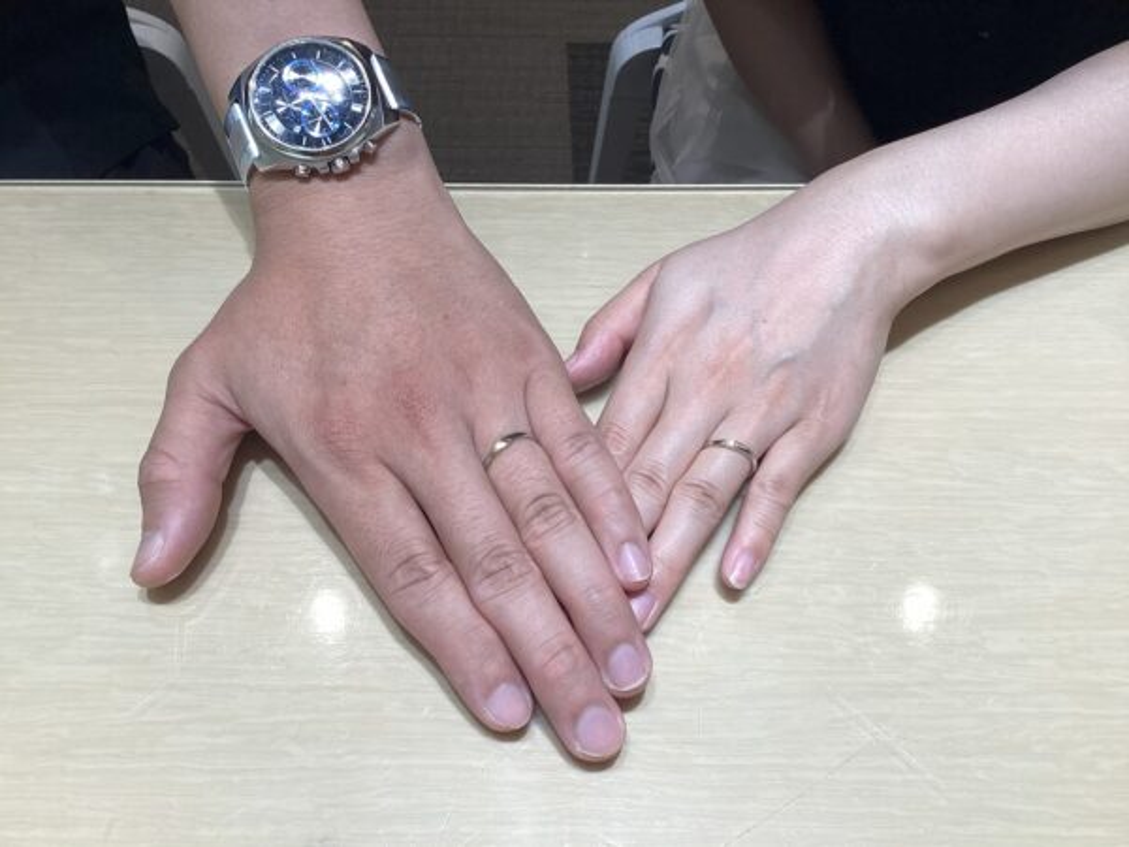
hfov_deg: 58.4
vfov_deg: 45.4
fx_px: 1011
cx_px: 564
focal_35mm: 31
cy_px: 424
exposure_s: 1/120
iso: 80
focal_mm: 3.3
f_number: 2.4
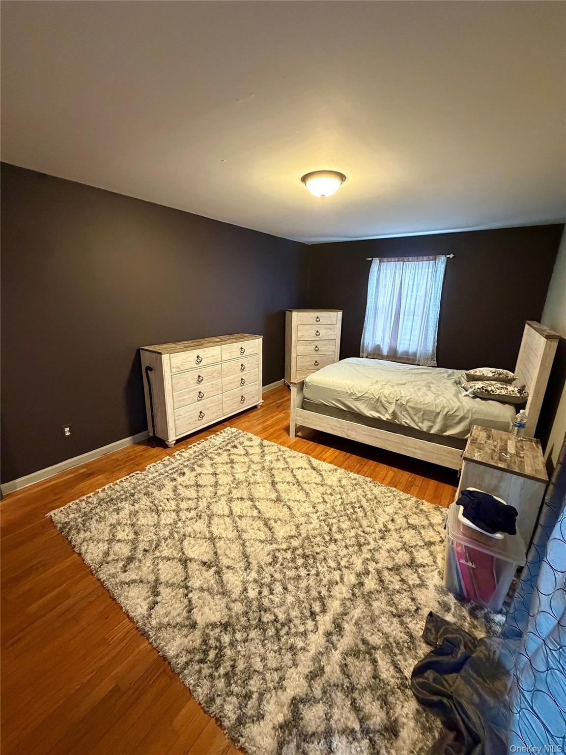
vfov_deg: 102.1
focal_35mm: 14
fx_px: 305
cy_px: 378
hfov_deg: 85.7
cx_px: 283
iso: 1000
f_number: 2.2
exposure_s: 1/60
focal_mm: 2.22
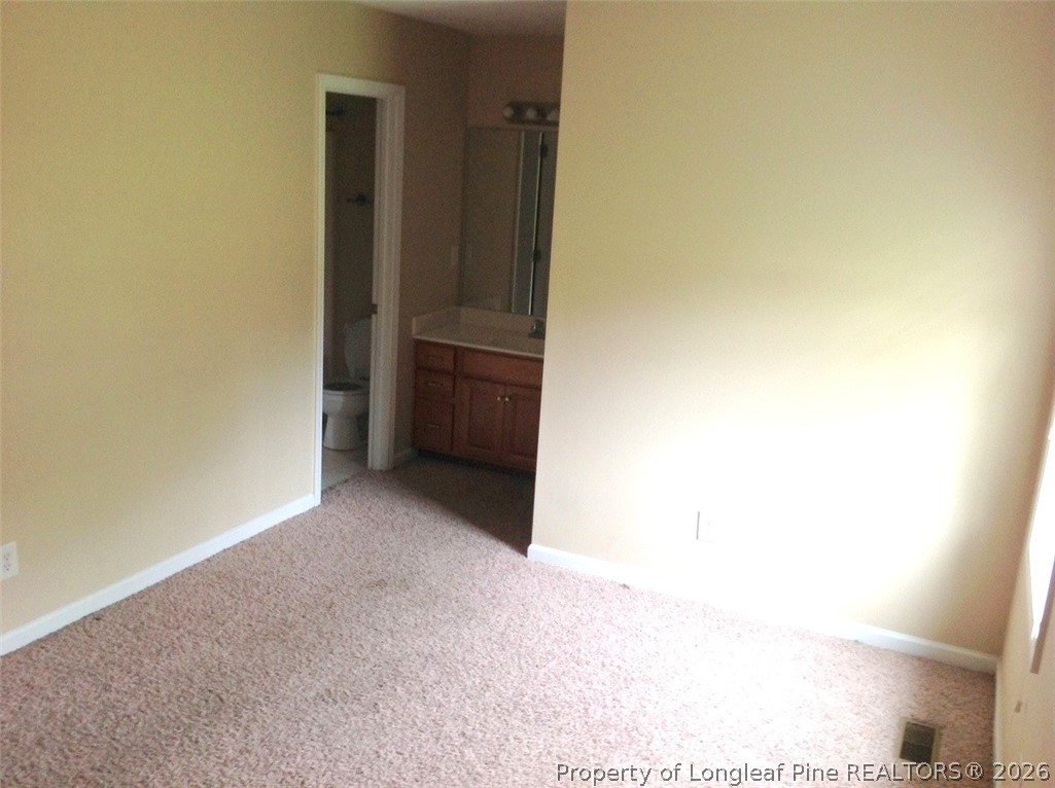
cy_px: 394
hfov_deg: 52.7
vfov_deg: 40.6
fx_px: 1065
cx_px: 528
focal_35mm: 35
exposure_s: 1/15
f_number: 2.4
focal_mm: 4.28
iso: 100
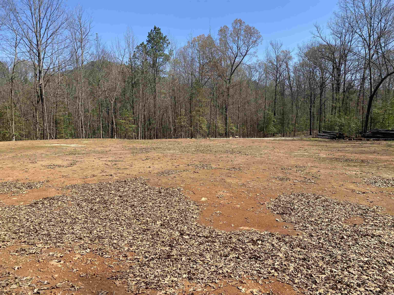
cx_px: 197
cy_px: 148
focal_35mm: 26
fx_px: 296
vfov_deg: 53.1
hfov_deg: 67.3
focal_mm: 4.25
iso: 32
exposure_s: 1/2066
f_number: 1.8
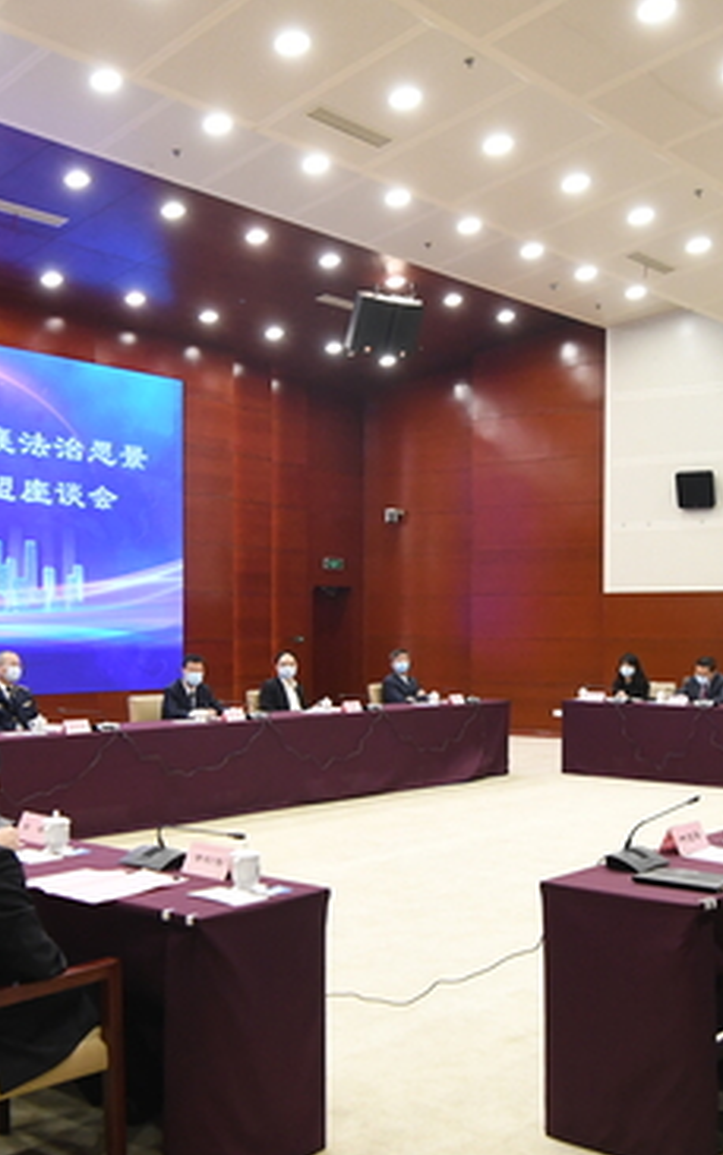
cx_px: 341
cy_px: 677
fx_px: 1229
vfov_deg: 50.1
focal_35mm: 39
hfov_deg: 32.8
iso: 1600
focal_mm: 14
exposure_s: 1/100
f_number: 4
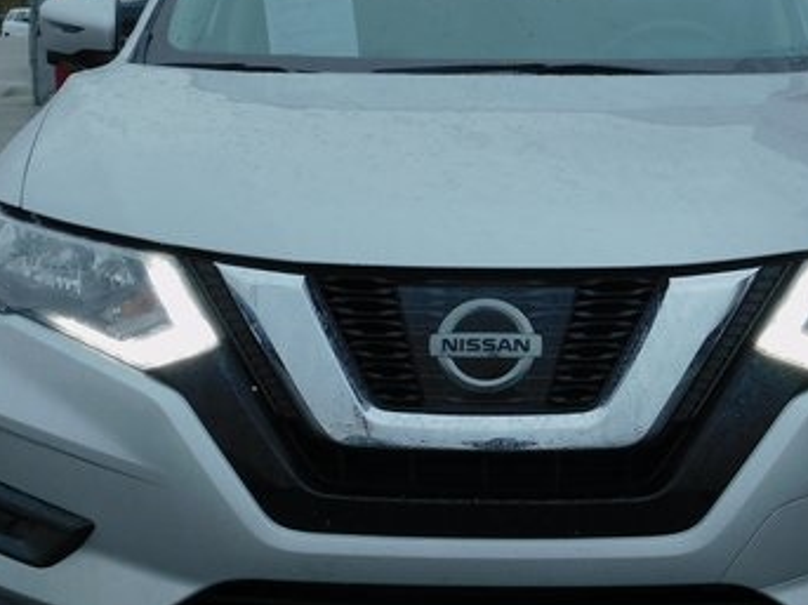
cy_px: 304
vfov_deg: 17.6
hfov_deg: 23.2
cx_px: 499
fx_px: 1960
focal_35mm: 84
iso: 125
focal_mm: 8
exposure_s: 1/320
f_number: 3.7
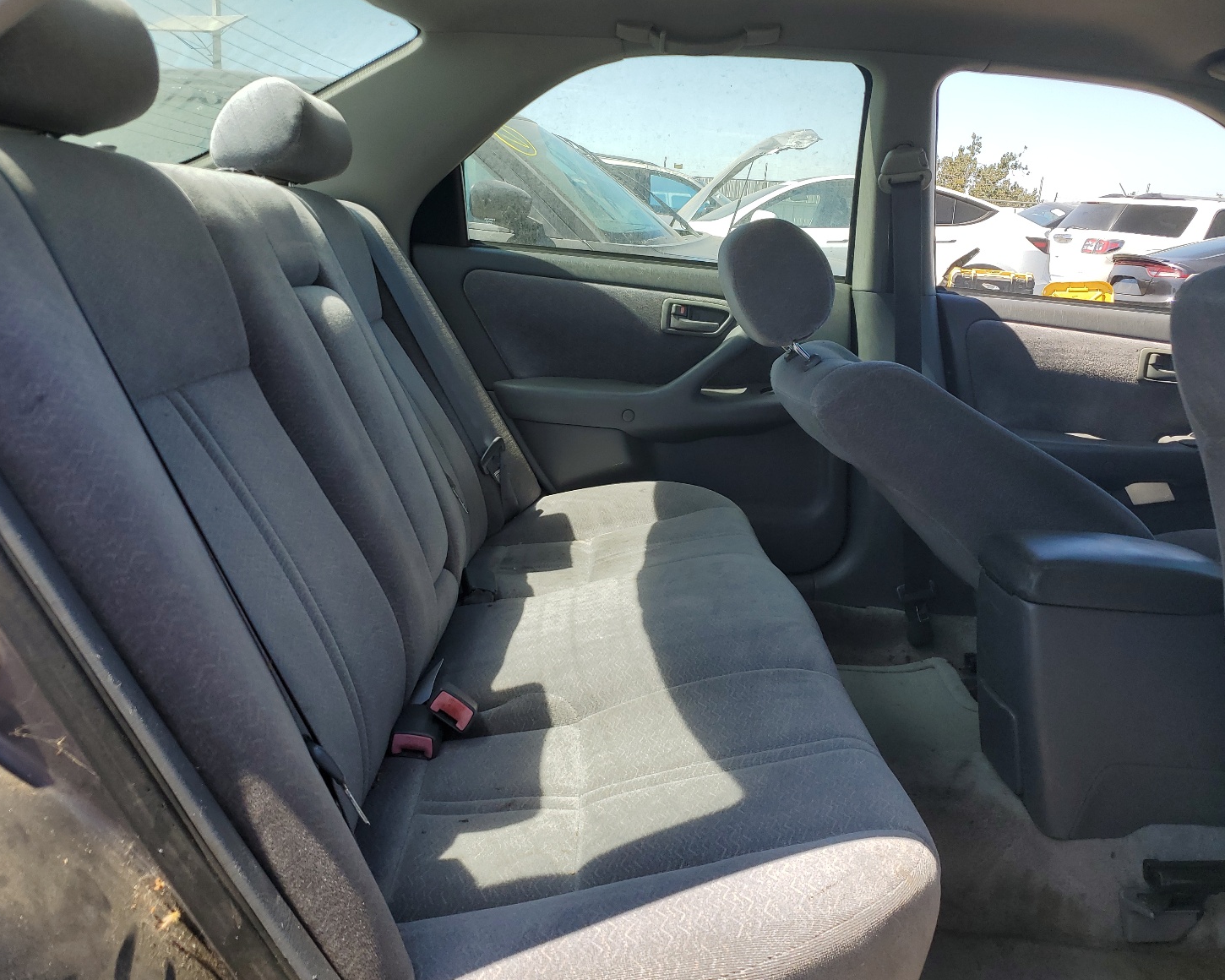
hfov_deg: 62.2
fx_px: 1015
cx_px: 587
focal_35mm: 28
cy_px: 478
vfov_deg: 51.5
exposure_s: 1/1111
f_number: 1.5
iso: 50
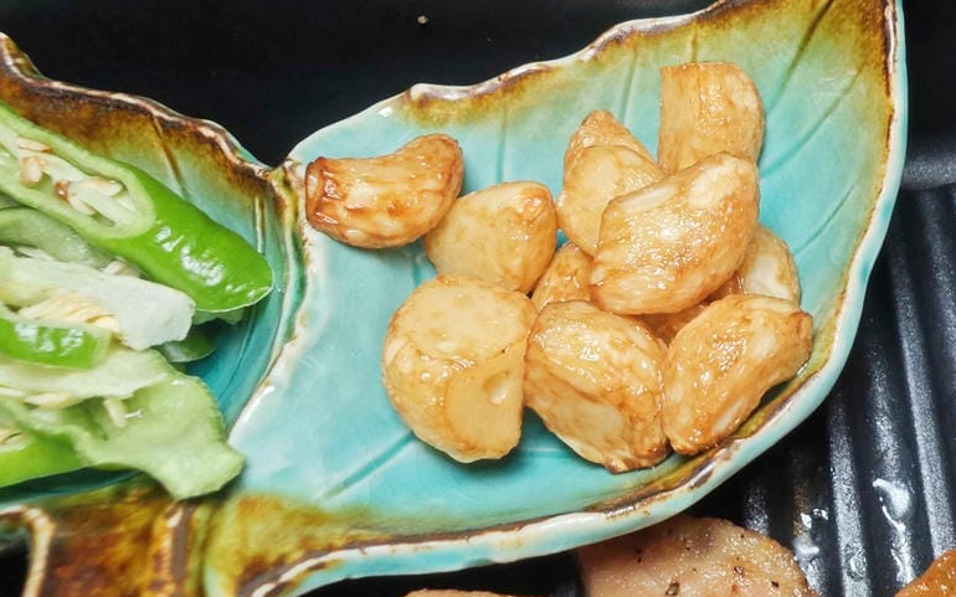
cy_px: 191
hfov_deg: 50.5
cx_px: 644
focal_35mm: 38
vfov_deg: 33.2
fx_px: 990
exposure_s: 1/120
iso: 80
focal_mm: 2.03
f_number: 1.8
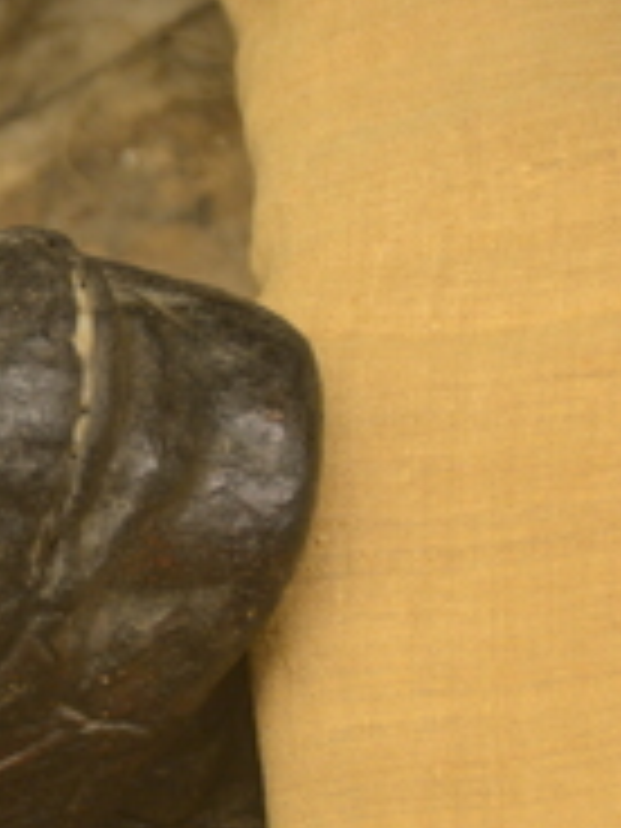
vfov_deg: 5.1
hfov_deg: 3.8
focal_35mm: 386
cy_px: 592
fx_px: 9233
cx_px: -238
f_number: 5.3
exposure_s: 1/15
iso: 1000
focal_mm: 112
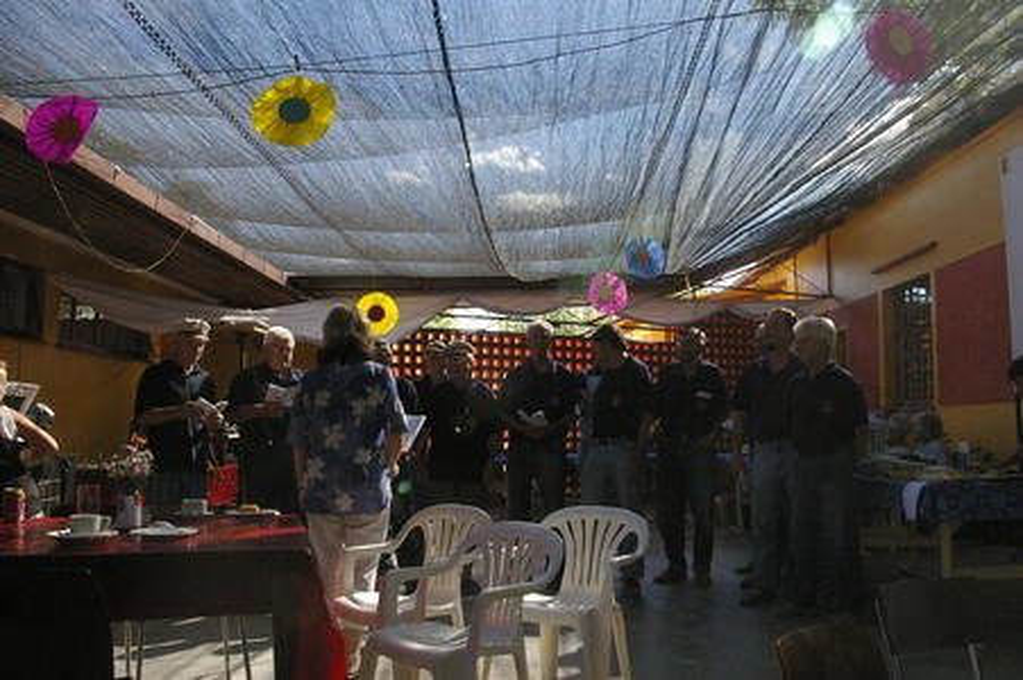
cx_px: 512
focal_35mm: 30
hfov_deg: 62.0
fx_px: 852
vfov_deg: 43.5
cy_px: 340
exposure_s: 1/250
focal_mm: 20
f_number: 9.5
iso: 1600
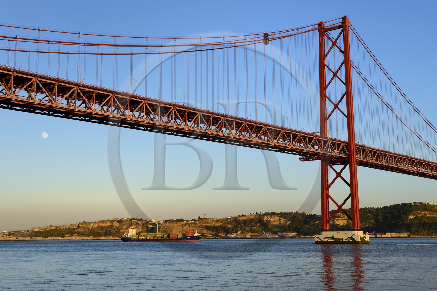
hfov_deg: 41.1
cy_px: 146
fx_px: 583
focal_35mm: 48
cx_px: 218
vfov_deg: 28.1
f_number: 8
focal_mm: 48
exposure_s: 1/160
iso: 100
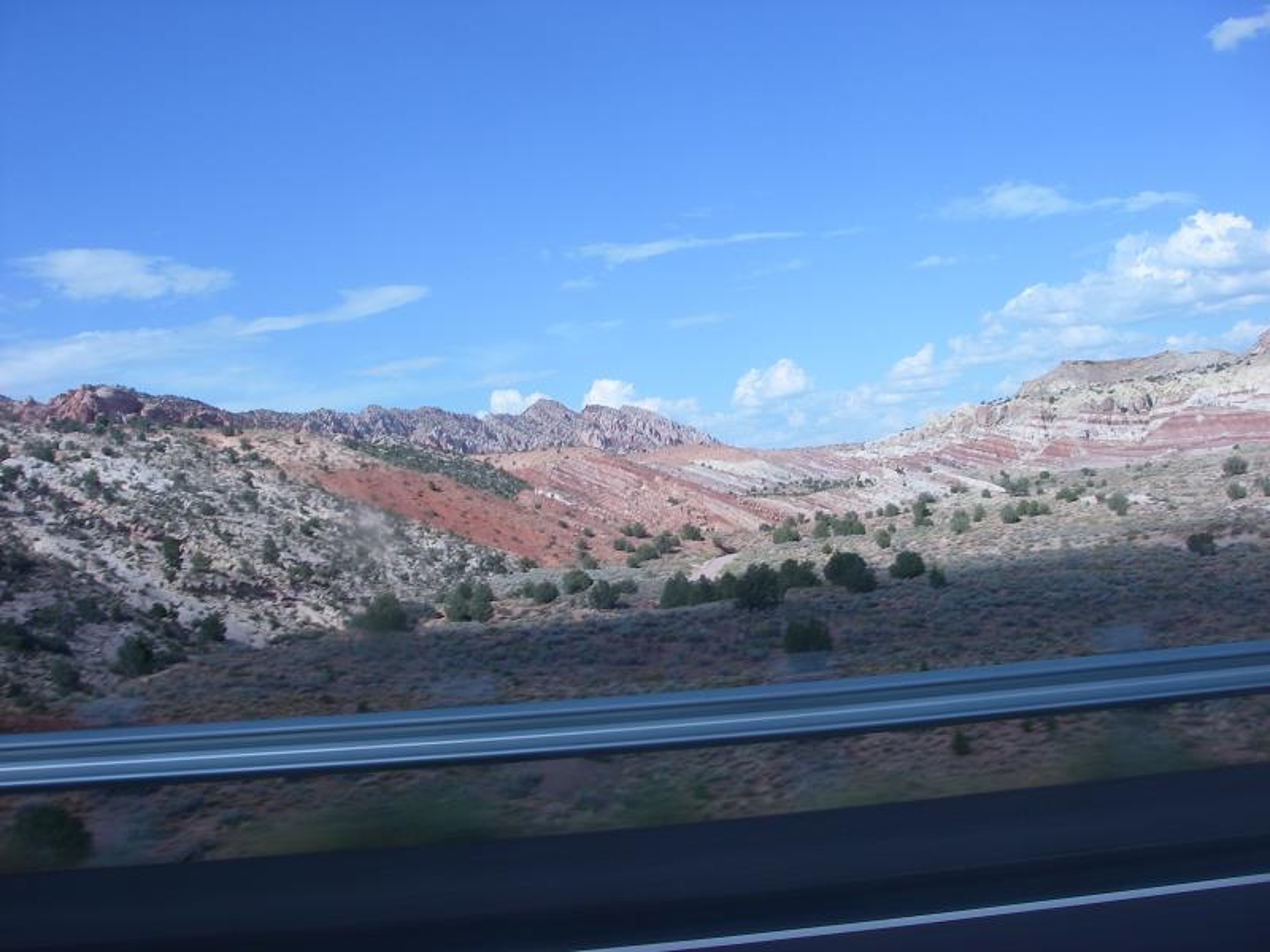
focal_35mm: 38
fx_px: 1394
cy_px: 476
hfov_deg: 49.0
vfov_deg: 37.7
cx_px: 635
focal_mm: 6.3
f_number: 6.6
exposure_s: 1/80
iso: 64
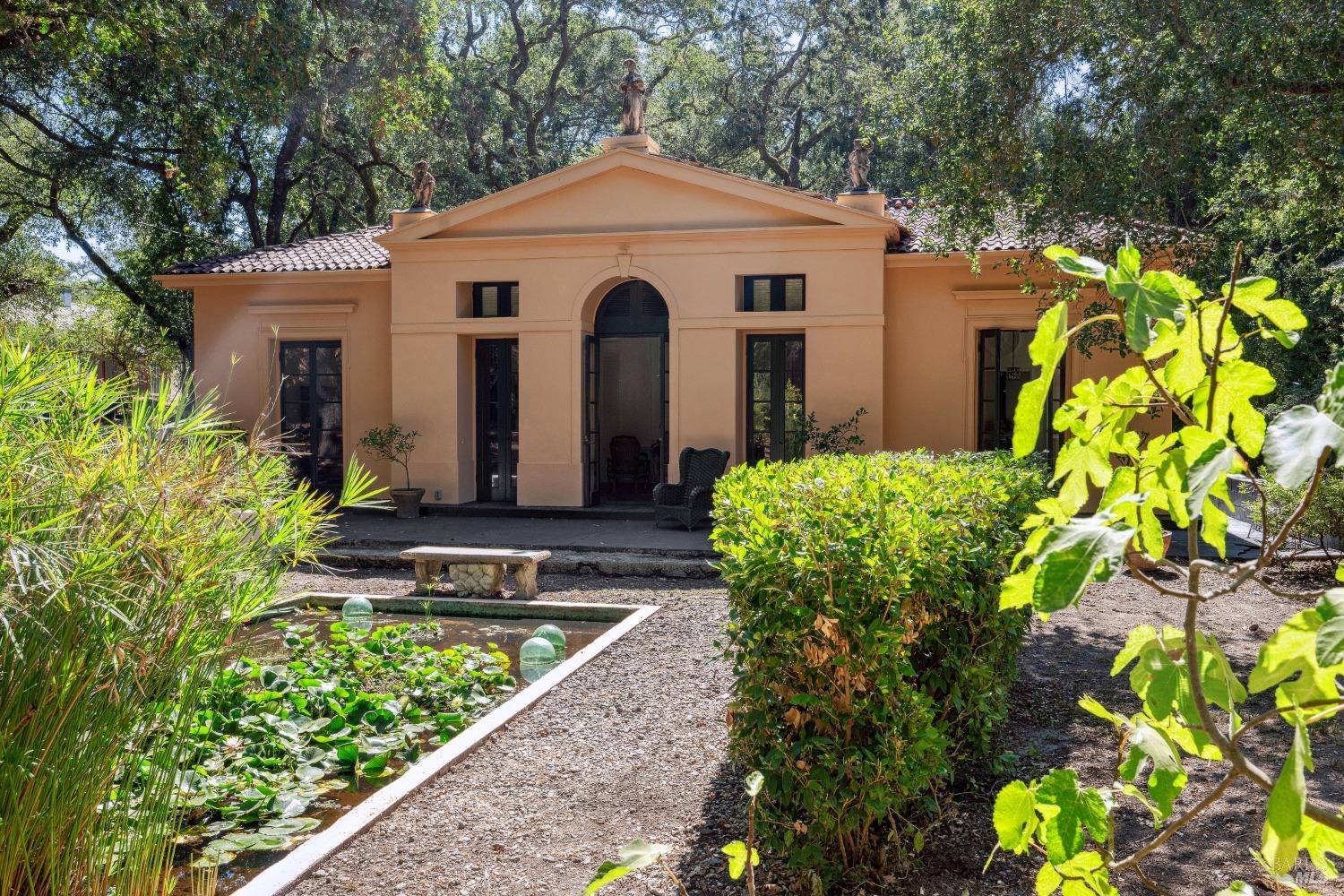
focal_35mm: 30
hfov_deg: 61.9
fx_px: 1120
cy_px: 448
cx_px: 672
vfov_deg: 43.6
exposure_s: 1/200
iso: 250
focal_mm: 30
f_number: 9
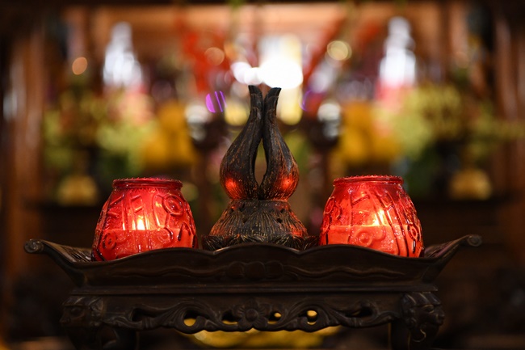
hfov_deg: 28.9
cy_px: 175
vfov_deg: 19.4
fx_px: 1021
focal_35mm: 70
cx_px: 262
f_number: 2.8
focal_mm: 70
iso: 5000
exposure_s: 1/125
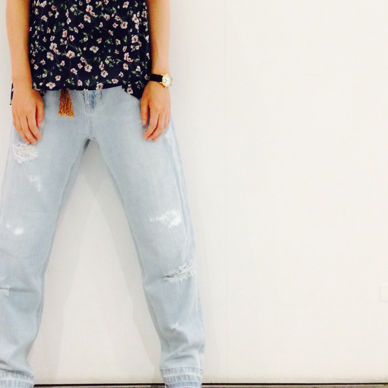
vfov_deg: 28.7
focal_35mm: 59
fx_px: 748
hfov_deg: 28.7
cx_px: 103
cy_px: 109
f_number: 2.4
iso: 160
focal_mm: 4.12
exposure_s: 1/20
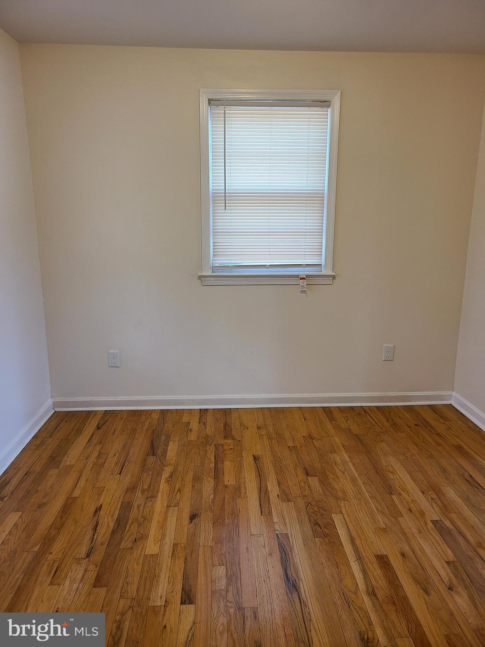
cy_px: 324
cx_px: 242
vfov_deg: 67.3
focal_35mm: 26
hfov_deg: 53.1
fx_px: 486
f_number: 1.8
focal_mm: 5.4
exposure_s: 1/59
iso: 100
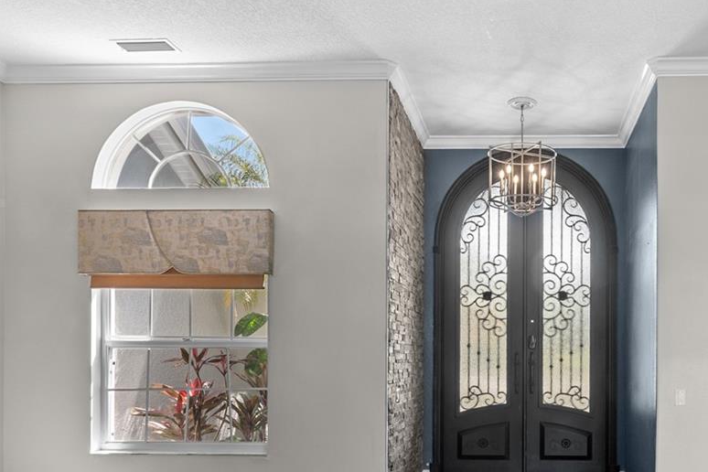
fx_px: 610
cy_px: 345
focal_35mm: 31
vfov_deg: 41.3
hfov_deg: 57.9
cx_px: 511
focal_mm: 10
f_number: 7.1
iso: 100
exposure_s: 1/5
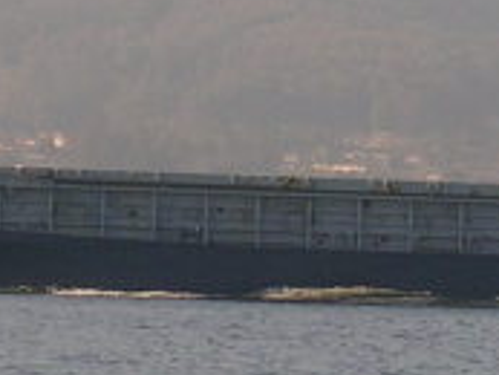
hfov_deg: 5.8
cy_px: 196
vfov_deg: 4.4
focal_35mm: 338
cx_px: 681
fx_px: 4876
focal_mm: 11.1
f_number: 6.5
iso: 50
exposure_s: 1/173
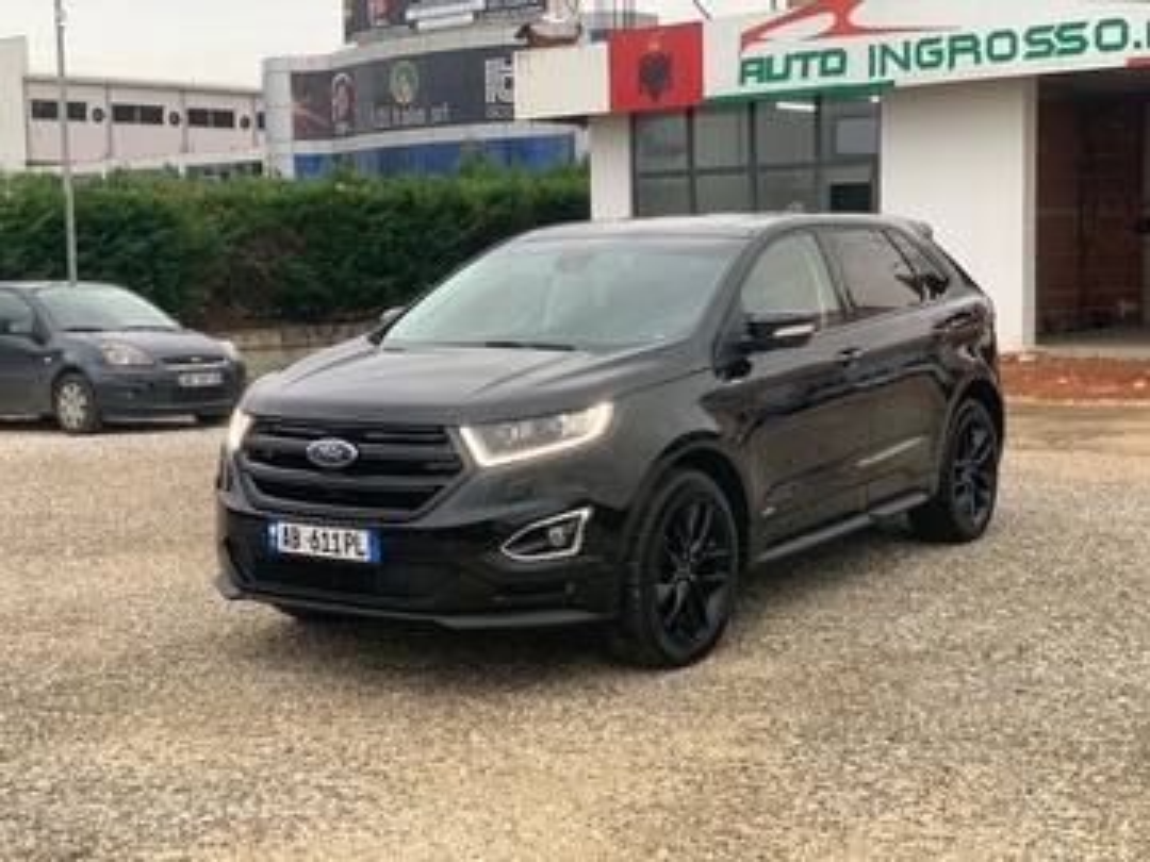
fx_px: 1728
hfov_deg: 36.8
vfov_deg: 28.0
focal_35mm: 52
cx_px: 575
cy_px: 431
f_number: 2.4
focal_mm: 6
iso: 125
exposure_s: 1/80
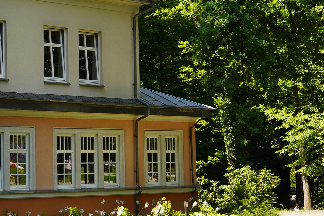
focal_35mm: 108
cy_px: 48
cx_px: -93
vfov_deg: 12.6
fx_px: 971
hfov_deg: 17.8
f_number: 6.3
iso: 100
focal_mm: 24
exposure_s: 1/100
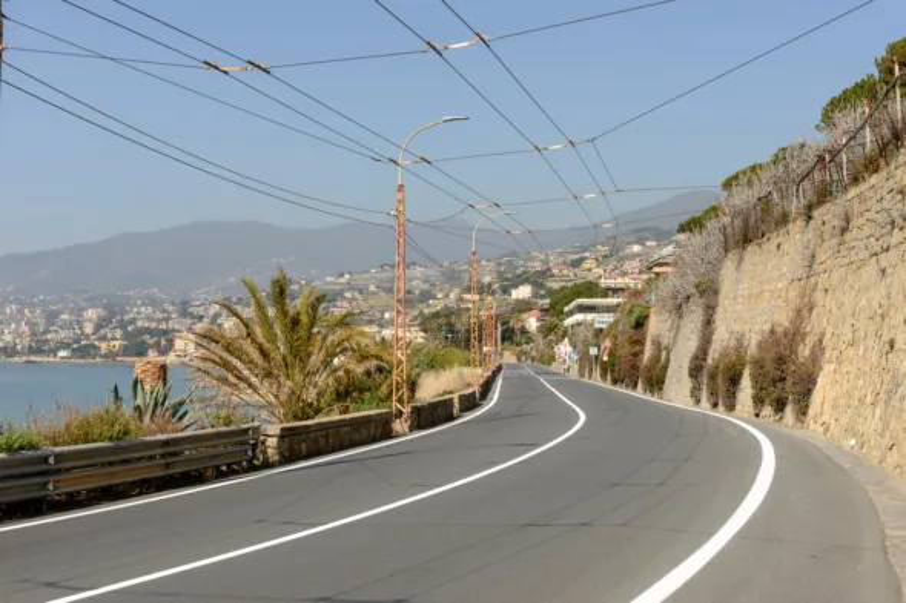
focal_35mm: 45
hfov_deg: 43.6
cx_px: 453
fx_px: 1132
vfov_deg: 29.8
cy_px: 302
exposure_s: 1/320
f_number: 13
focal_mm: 45
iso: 200
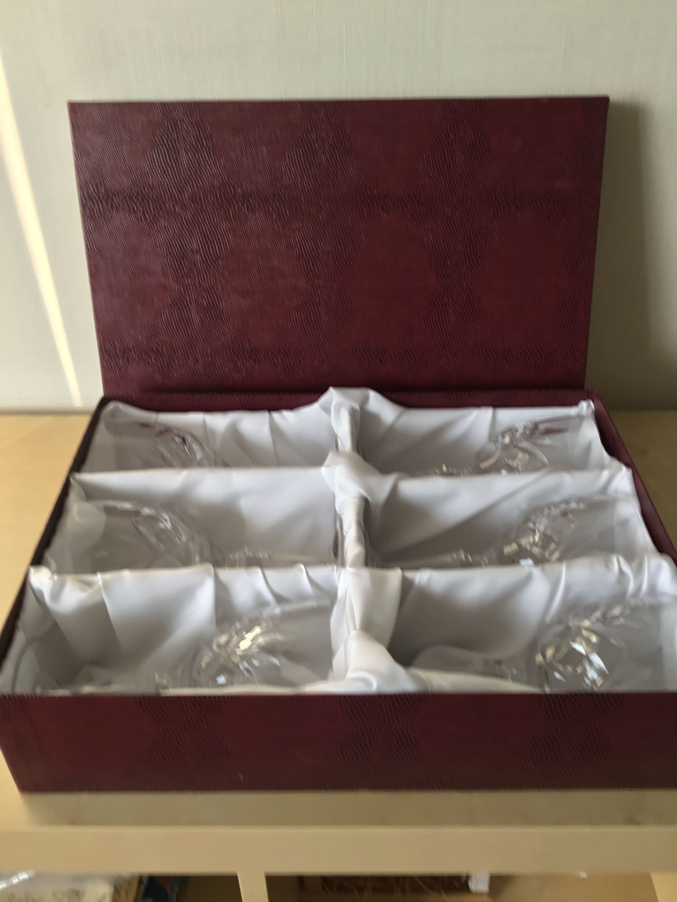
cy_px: 451
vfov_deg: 58.4
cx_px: 338
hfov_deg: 45.4
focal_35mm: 31
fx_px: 808
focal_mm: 3.3
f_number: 2.4
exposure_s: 1/33
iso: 32
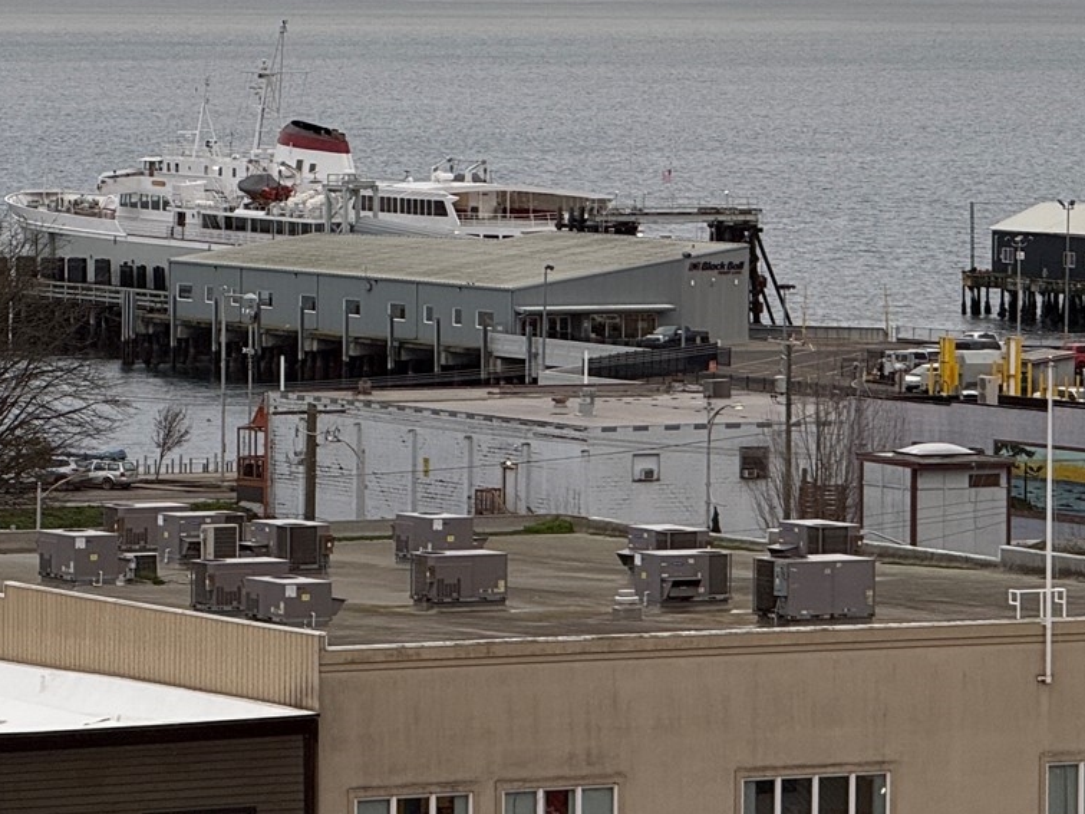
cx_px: 452
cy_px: 154
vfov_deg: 5.8
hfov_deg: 7.8
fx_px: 7961
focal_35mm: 254
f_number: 2.8
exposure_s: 1/99
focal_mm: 15.66
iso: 80
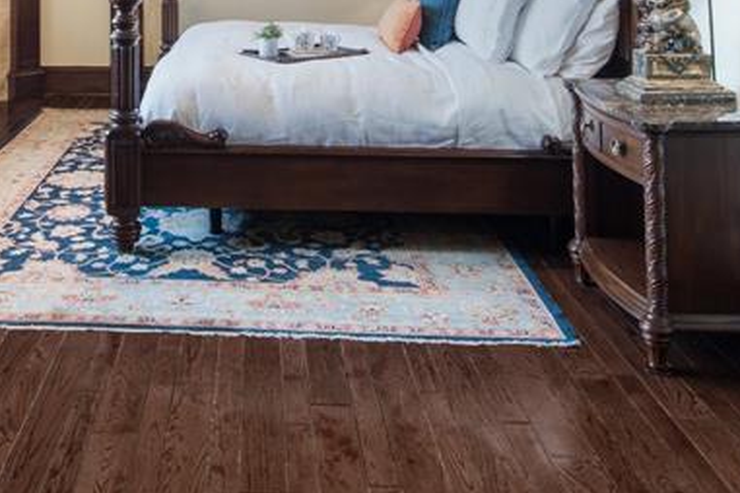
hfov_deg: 44.2
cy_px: -98
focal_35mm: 43
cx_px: 202
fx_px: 884
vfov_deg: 27.5
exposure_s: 1/2
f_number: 9
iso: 200
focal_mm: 16
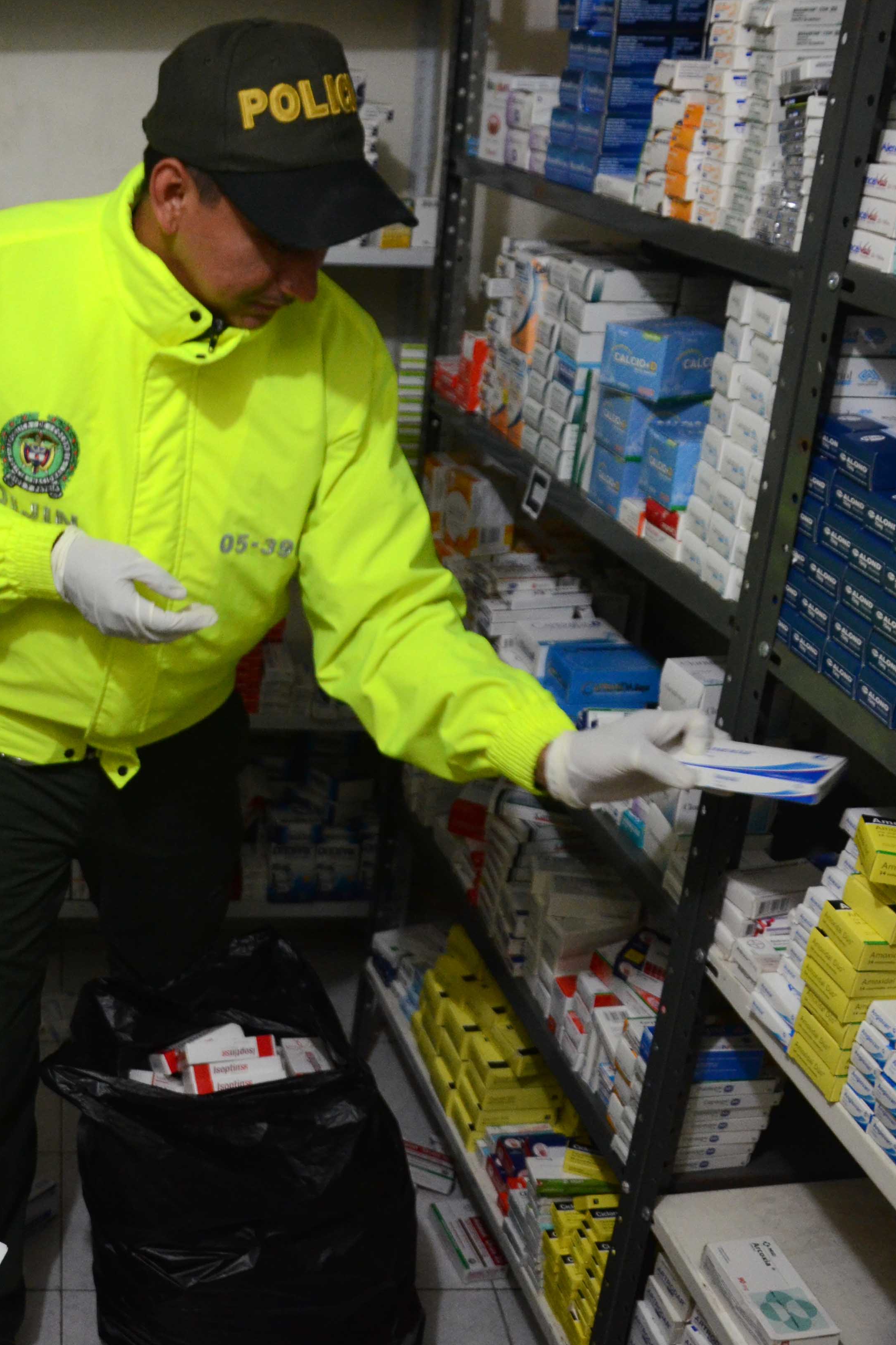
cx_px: 19
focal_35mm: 41
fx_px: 1531
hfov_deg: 30.5
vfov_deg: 47.4
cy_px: 670
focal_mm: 18
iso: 1800
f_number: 3.5
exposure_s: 1/60
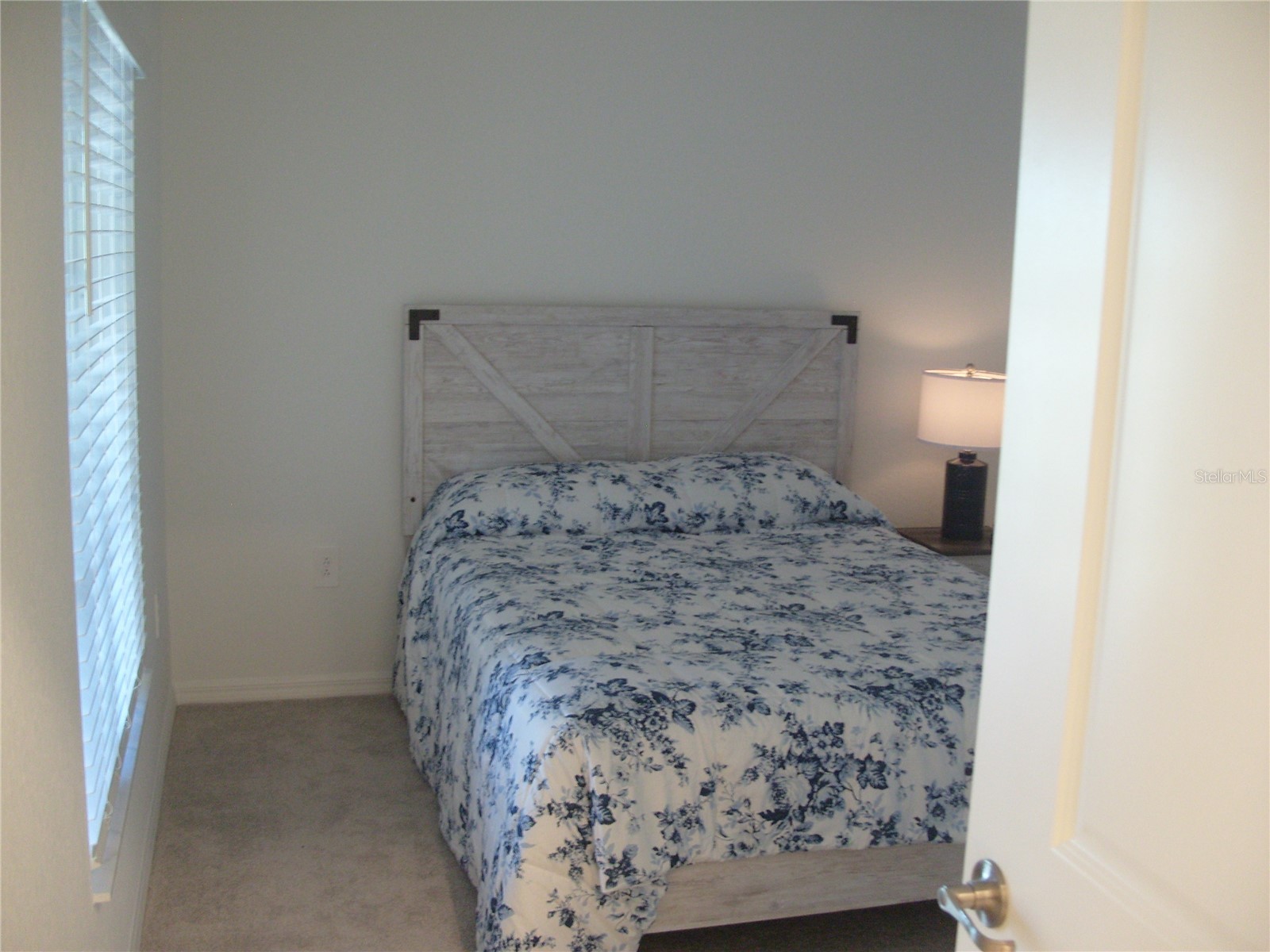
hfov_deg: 52.6
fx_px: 1284
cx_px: 635
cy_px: 476
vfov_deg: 40.7
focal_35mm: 35
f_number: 2.8
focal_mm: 7.8
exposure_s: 1/10
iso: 200
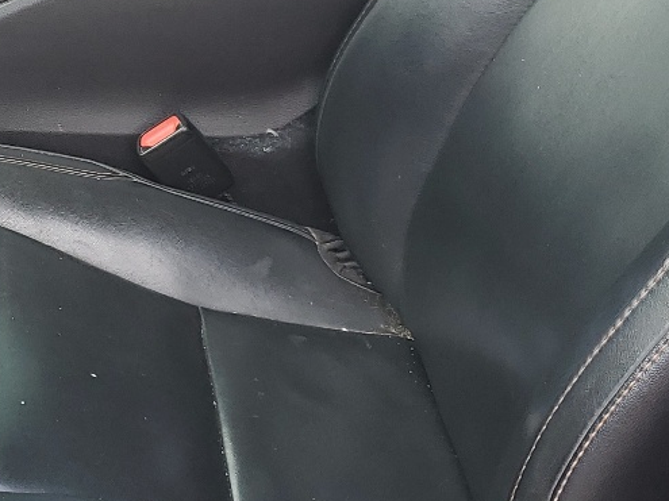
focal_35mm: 84
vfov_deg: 17.3
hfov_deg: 21.9
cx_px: -85
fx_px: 1623
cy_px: 55
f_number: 1.5
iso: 50
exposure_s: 1/213
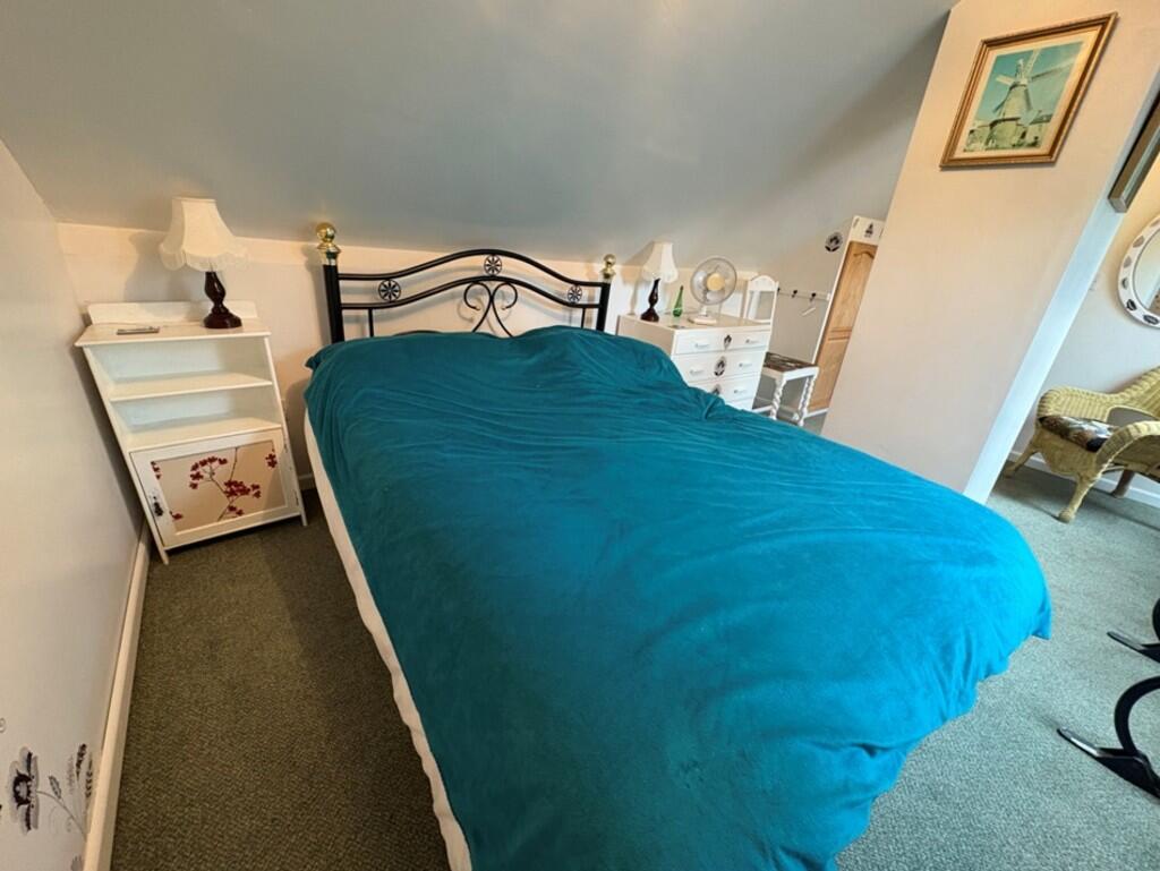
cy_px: 436
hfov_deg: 102.0
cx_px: 580
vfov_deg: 85.7
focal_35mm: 14
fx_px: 469
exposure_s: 1/50
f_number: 2.2
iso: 400
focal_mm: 2.22
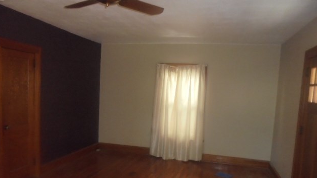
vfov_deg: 39.9
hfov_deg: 66.0
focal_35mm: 29
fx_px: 244
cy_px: 113
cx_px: 156
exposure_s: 1/60
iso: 400
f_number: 3.5
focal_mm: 4.6
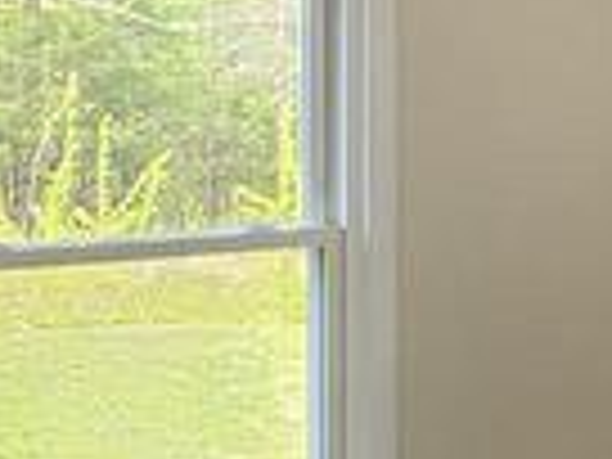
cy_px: 180
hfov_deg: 18.3
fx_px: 1733
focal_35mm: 98
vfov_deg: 15.1
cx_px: 850
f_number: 2.2
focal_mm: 2.2
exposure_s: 1/60
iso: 80
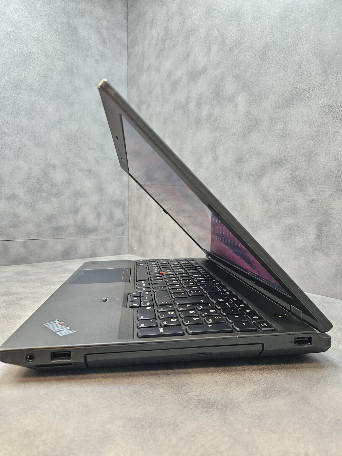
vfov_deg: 73.9
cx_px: 171
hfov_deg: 58.9
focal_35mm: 23
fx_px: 303
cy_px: 228
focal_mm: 5.4
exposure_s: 1/100
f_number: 1.8
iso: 400
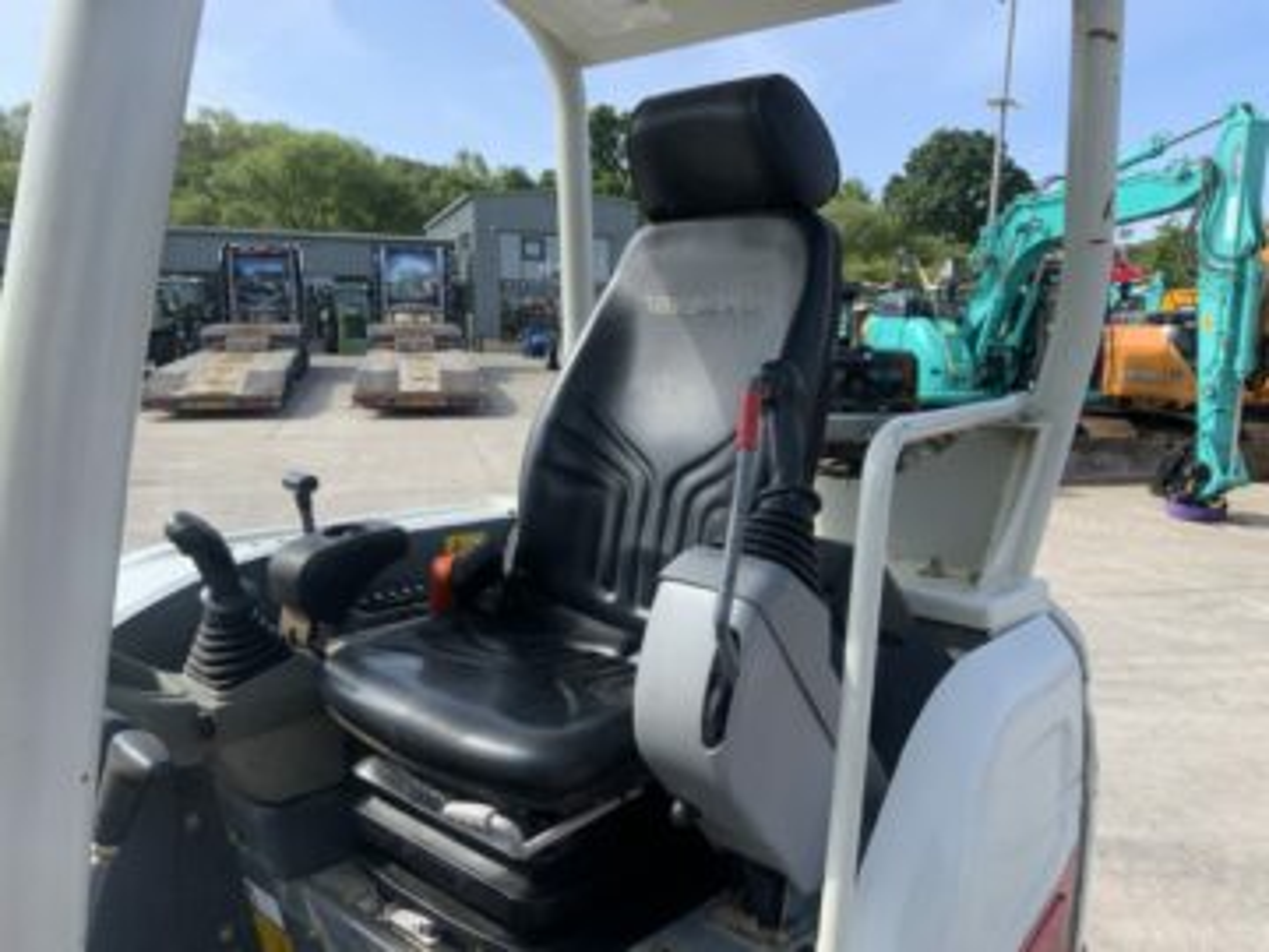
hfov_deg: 61.7
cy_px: 476
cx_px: 634
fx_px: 1063
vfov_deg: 48.2
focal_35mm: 29
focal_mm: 3
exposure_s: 1/855
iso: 16
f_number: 1.8
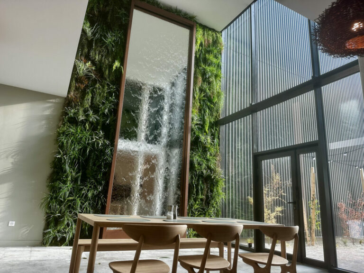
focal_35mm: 24
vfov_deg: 56.8
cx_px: 182
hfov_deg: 71.6
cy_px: 136
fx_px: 252
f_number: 1.78
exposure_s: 1/241
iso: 80
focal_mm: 6.86
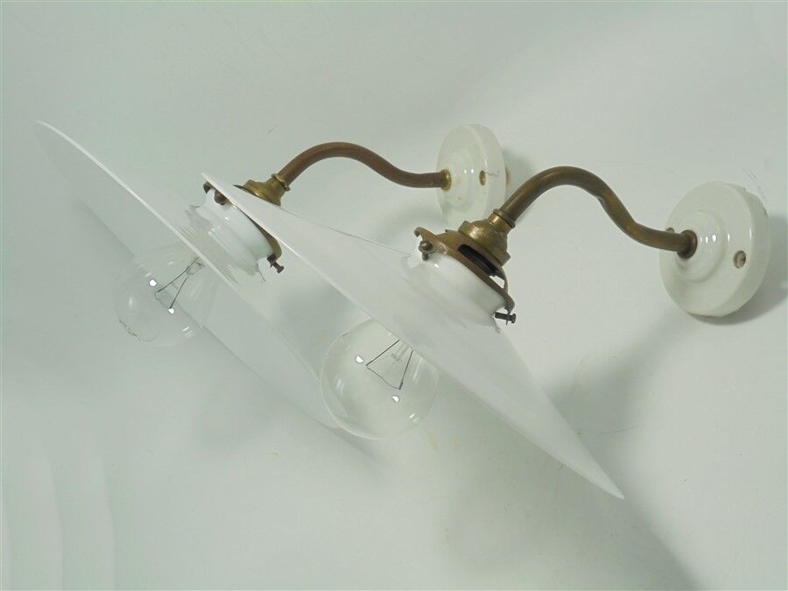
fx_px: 1275
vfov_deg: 26.1
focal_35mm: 56
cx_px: 394
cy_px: 296
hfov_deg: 34.3
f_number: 5.2
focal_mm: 10.1
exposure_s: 1/60
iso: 100
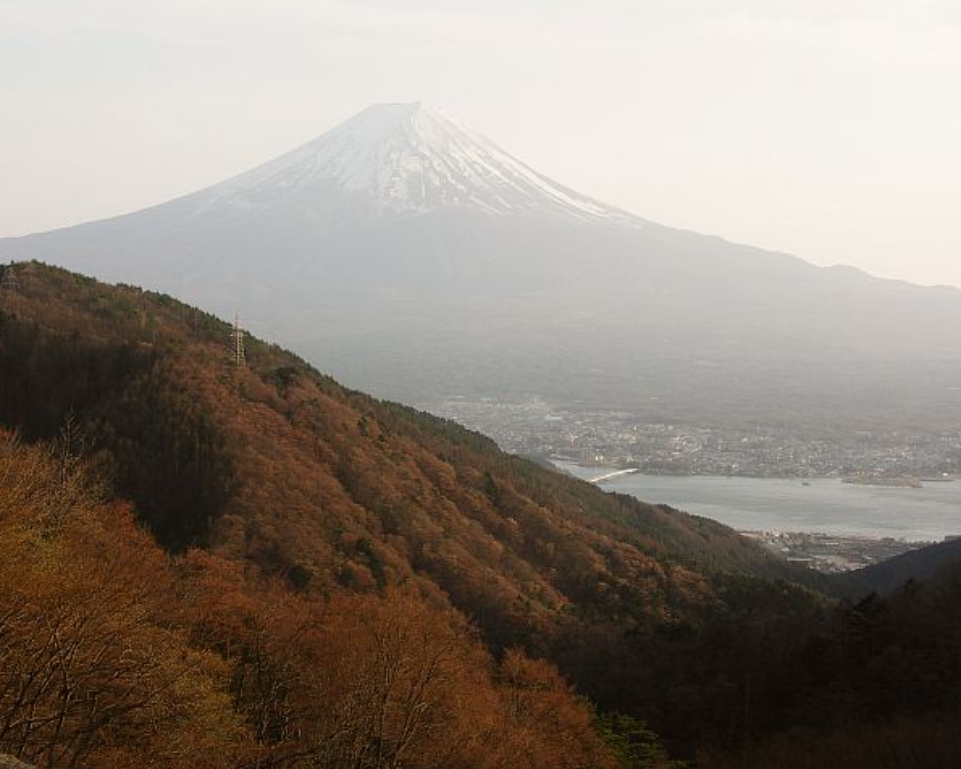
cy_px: 384
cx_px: 483
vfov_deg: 24.2
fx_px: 1792
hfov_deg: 30.0
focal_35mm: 63
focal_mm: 15.6
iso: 50
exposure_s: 1/100
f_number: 6.3
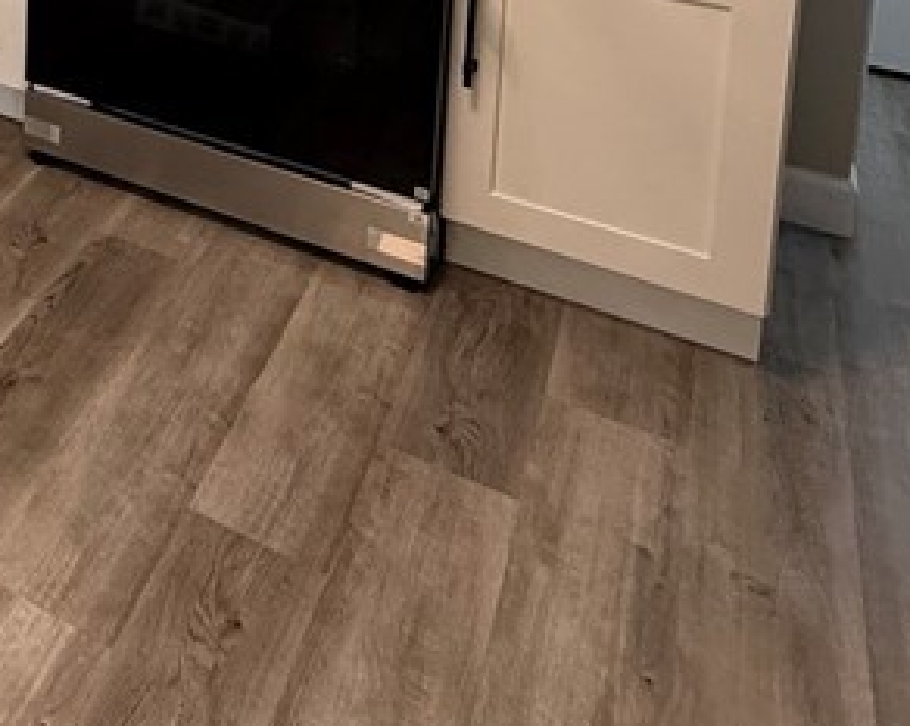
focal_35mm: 48
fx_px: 1291
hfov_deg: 29.2
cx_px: -346
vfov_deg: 24.7
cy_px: -349
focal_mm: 2.22
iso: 200
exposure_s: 1/60
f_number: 2.2
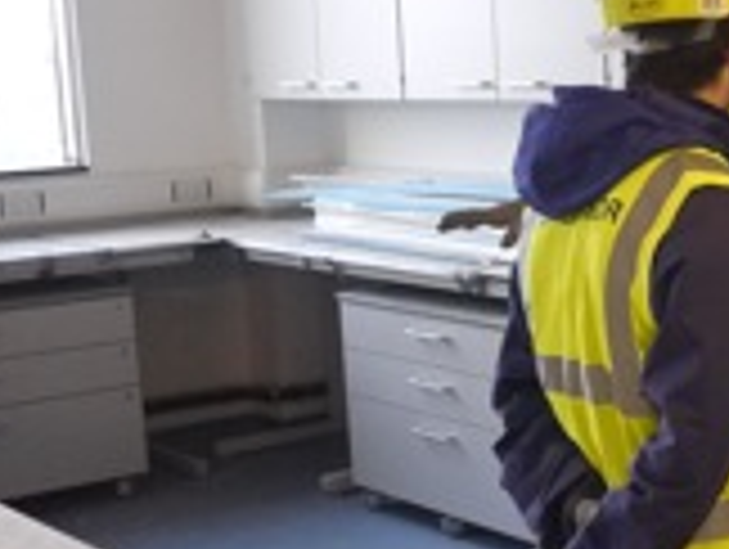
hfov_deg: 23.3
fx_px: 1603
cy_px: 297
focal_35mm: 76
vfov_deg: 19.4
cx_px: 891
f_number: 2.5
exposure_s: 1/100
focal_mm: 14
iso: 800
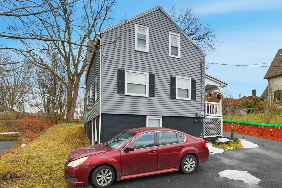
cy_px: 91
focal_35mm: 20
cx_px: 140
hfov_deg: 84.0
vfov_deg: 61.9
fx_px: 157
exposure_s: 1/5000
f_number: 9
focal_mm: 19
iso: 400
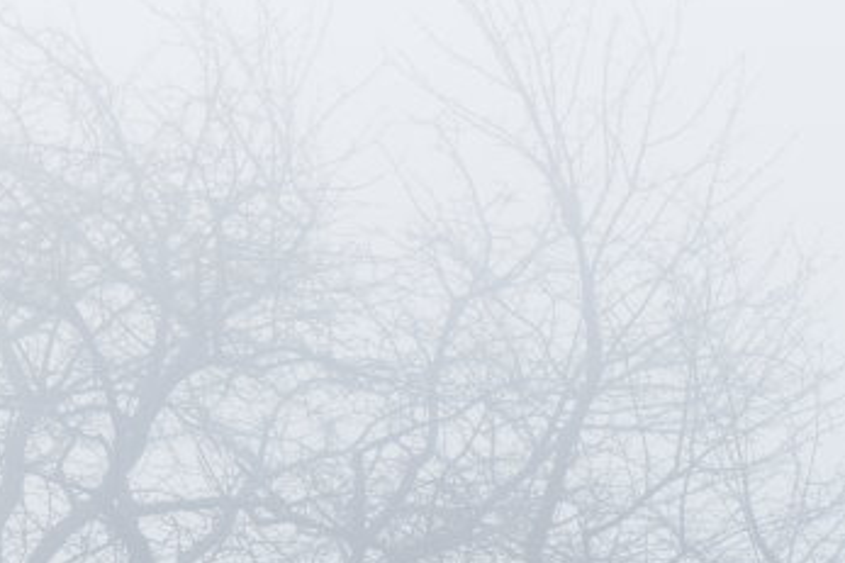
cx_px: 29
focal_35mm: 350
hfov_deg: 5.9
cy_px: 582
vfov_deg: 3.9
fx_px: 8211
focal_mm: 90
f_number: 9
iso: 400
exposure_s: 1/160
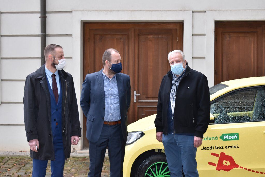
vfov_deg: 22.6
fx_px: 442
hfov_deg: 33.4
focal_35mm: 60
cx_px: 132
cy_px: 88
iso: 720
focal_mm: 40
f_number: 5.6
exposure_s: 1/125
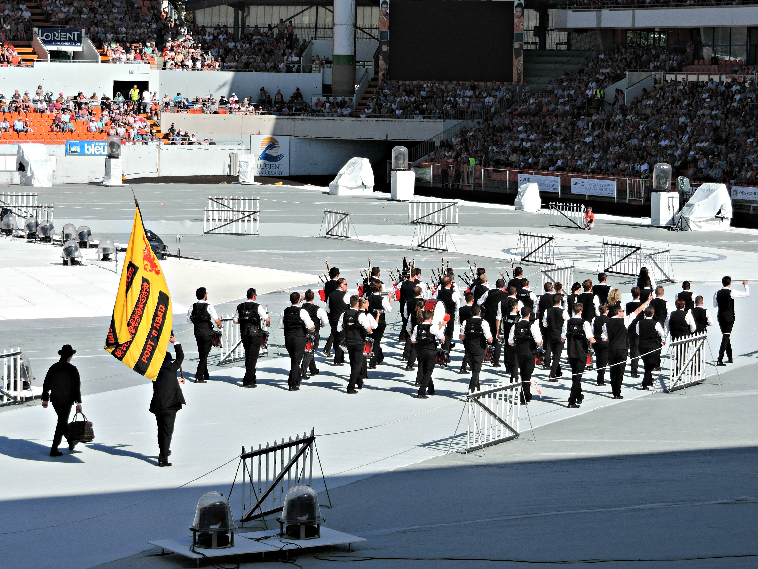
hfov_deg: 16.4
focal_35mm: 120
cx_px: 379
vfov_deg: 12.3
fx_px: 2628
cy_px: 284
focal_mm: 21.4
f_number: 4.2
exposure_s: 1/1250
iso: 100
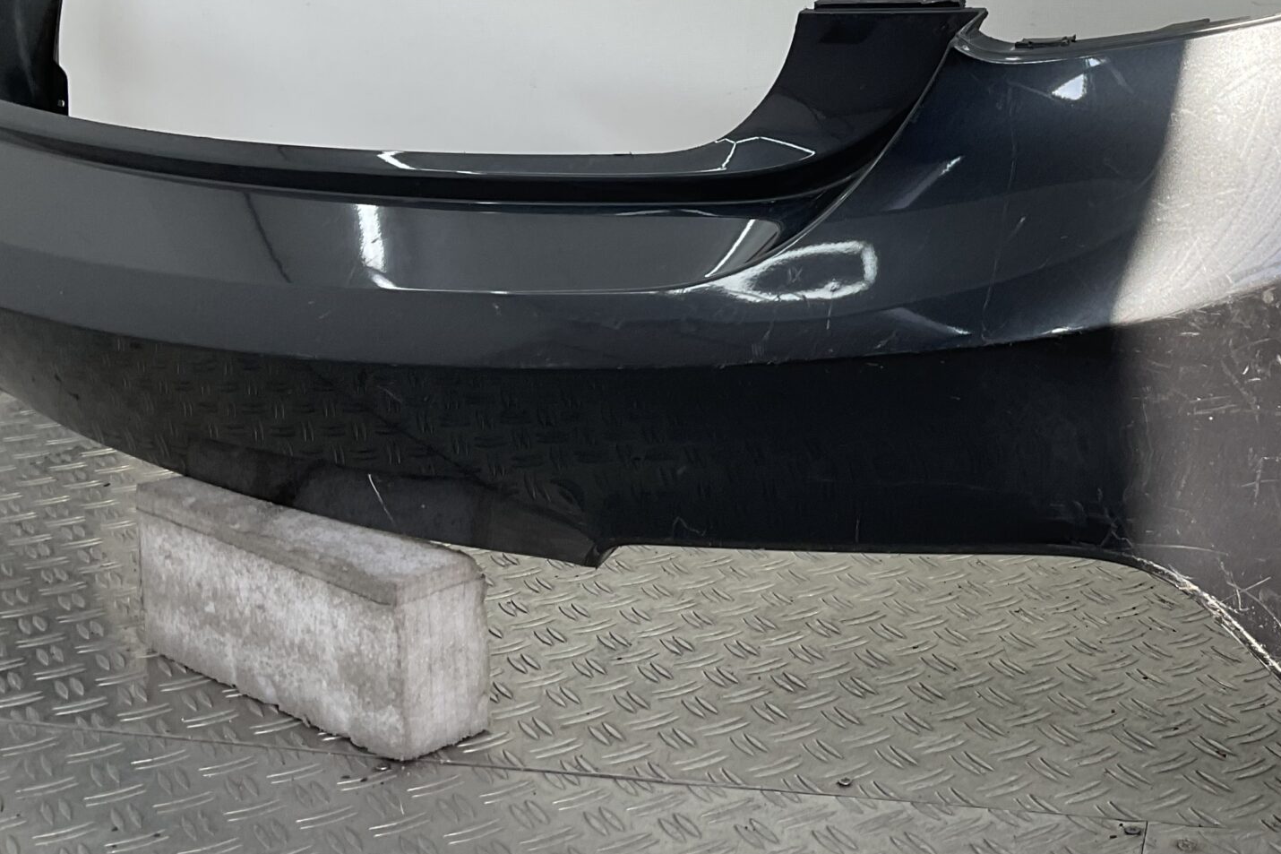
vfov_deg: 24.6
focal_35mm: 54
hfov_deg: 36.1
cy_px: 151
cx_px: 946
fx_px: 1921
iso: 16
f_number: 1.8
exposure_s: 1/198
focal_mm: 3
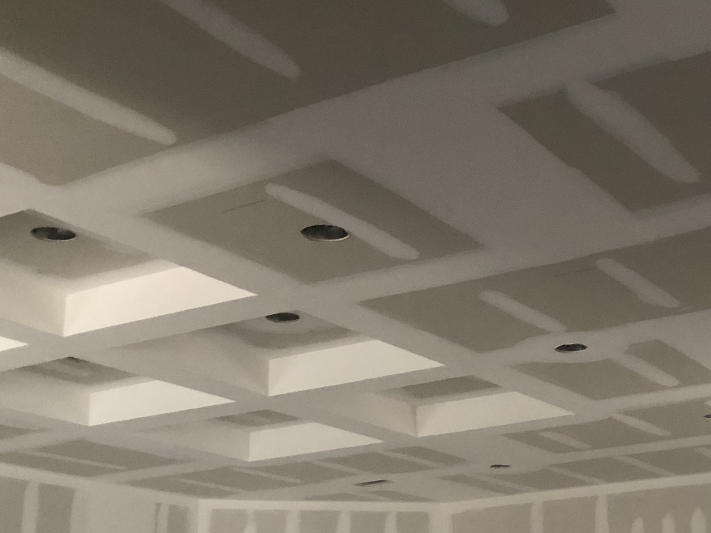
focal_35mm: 62
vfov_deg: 23.3
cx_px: 552
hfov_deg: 30.5
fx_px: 1274
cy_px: 439
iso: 100
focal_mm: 4
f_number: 1.8
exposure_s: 1/13
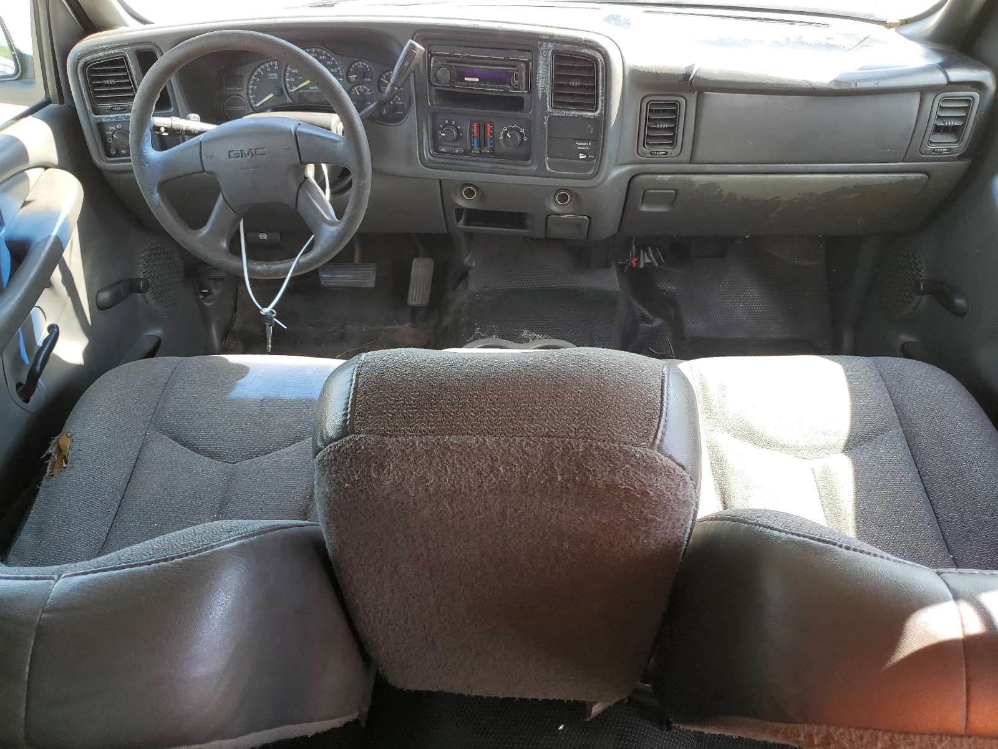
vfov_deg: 53.1
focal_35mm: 26
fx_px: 750
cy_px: 374
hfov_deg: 67.3
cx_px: 499
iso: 50
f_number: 1.5
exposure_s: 1/152
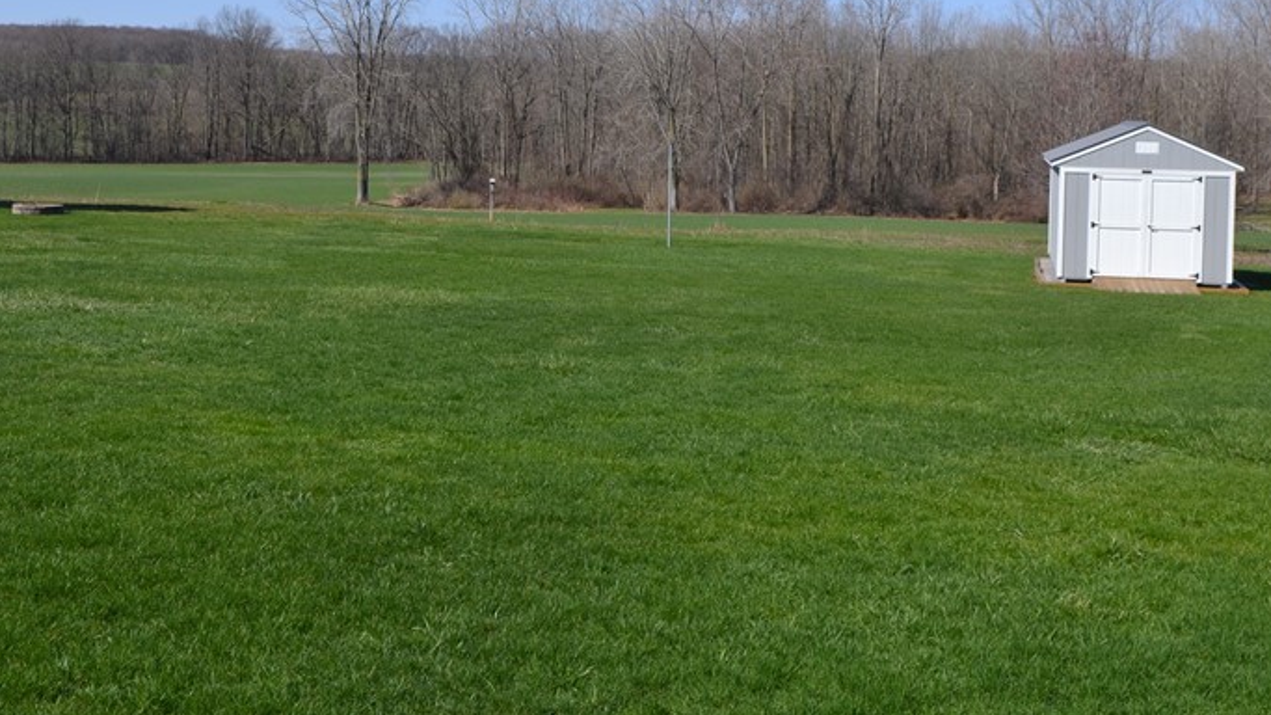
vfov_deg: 25.9
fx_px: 1516
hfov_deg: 45.5
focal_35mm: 45
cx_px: 612
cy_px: 112
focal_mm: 18
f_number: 8
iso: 100
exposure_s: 1/250
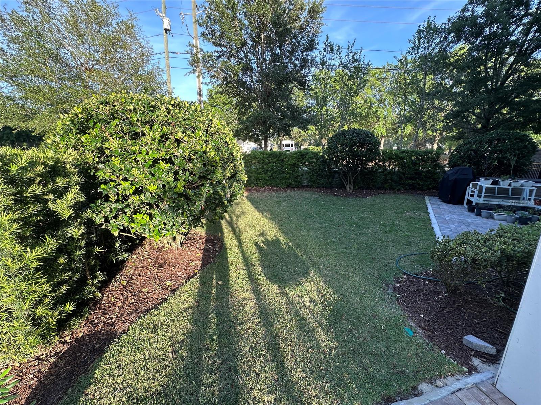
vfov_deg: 85.7
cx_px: 270
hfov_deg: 102.1
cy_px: 202
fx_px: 219
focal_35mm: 14
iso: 40
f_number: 2.2
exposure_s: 1/149
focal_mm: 2.22
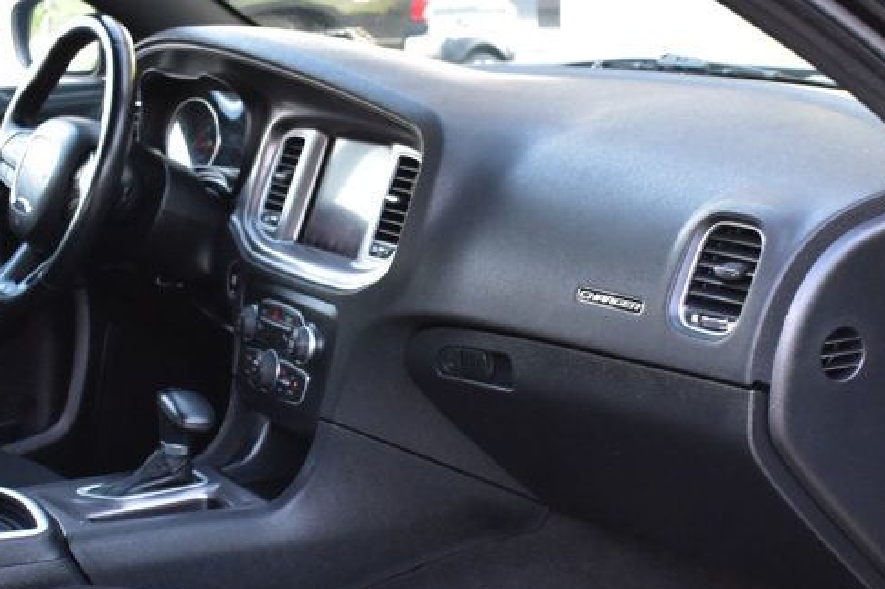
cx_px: 591
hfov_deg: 27.5
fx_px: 1795
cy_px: 448
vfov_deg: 18.5
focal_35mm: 73
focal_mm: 23
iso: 1600
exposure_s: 1/6
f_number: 3.8
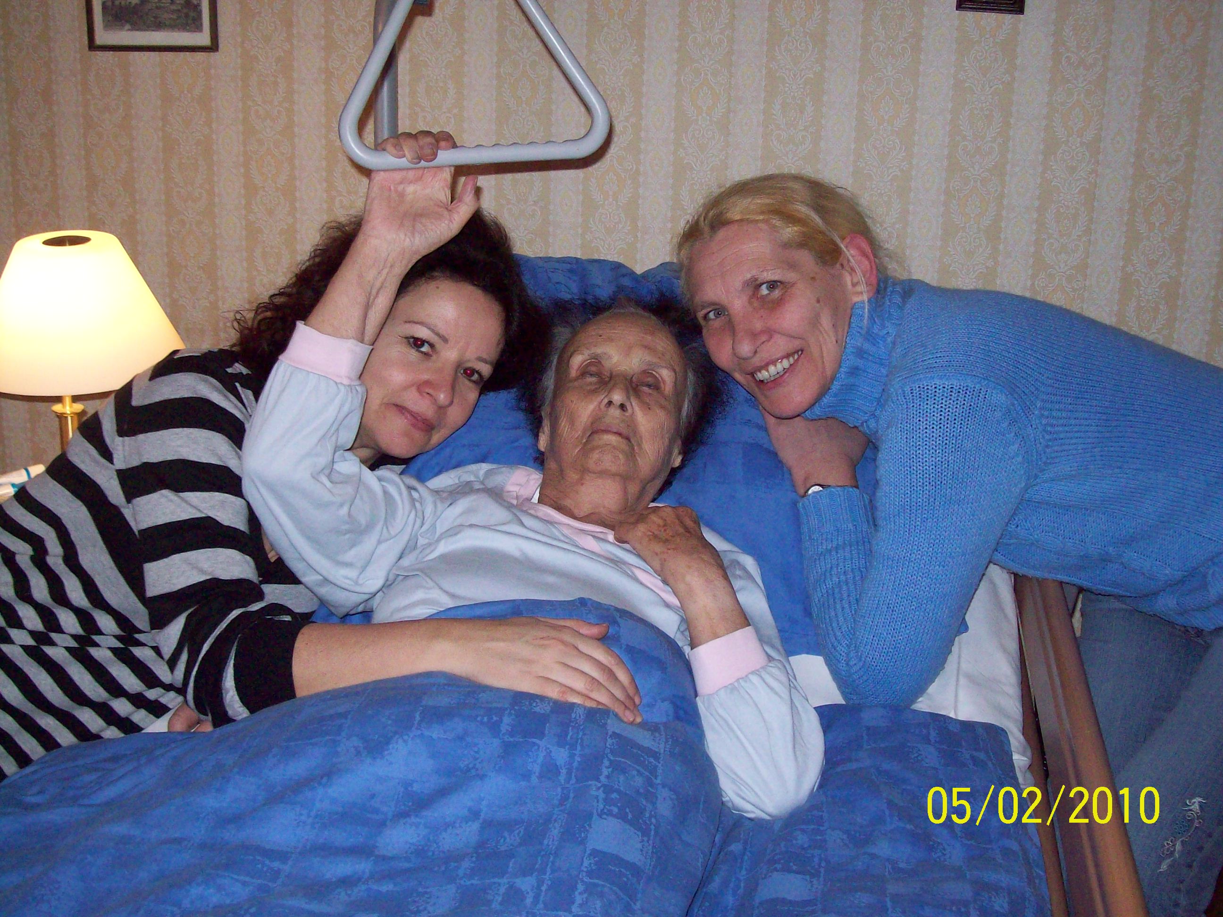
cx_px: 612
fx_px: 1590
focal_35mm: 45
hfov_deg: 42.1
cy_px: 458
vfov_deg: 32.2
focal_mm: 7.6
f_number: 3
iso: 200
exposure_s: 1/73.6
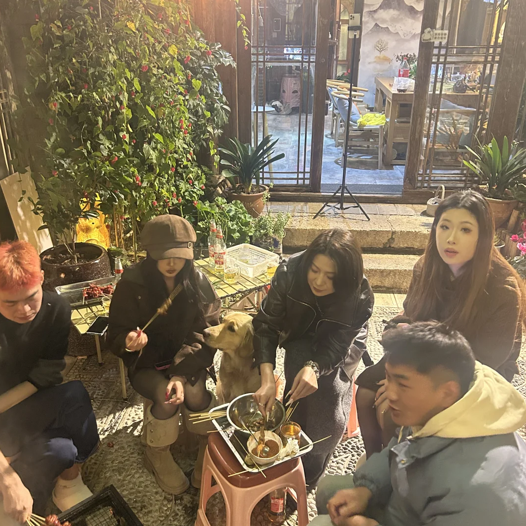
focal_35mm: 31
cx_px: 261
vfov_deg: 52.5
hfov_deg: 52.5
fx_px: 533
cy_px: 267
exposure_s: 1/25
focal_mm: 5.7
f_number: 1.5
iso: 640
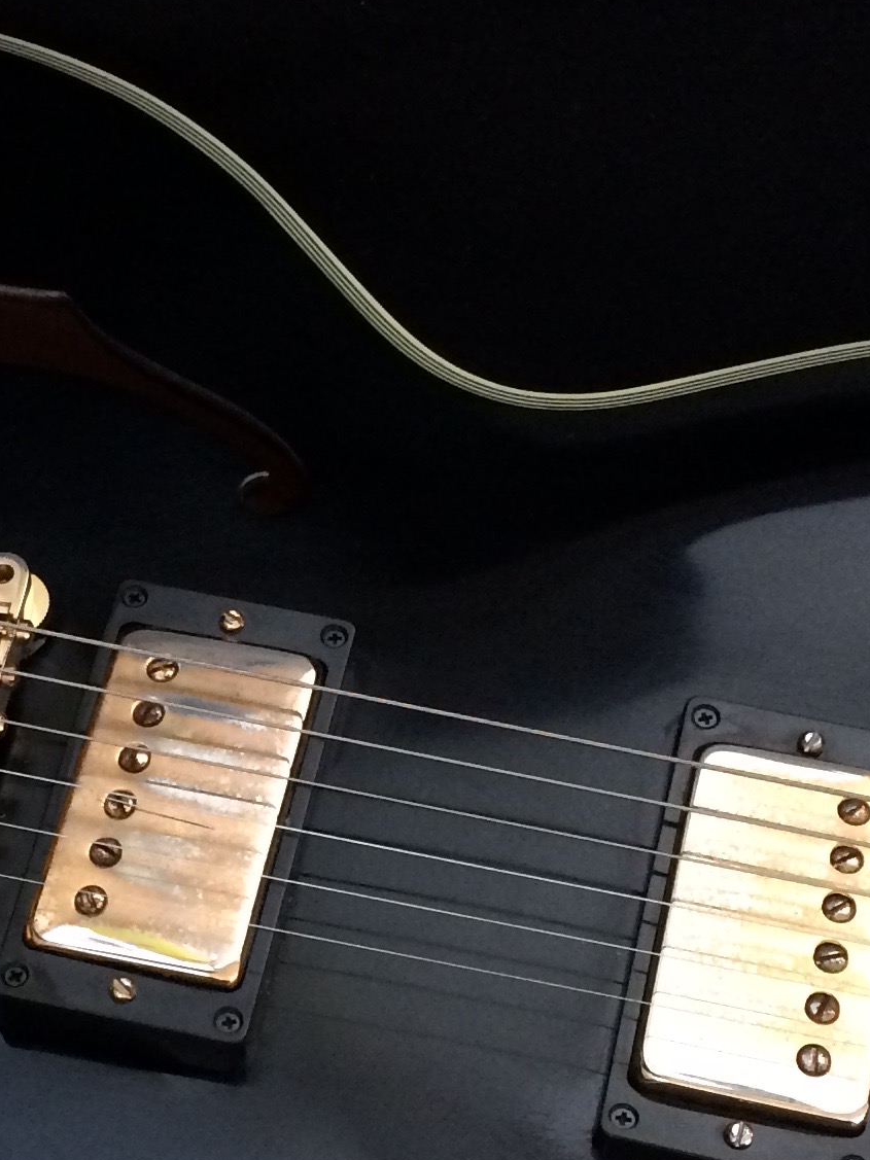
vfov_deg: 22.8
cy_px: 1000
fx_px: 2815
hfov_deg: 17.3
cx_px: 48
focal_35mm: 84
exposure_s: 1/33
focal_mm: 4.15
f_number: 2.2
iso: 250
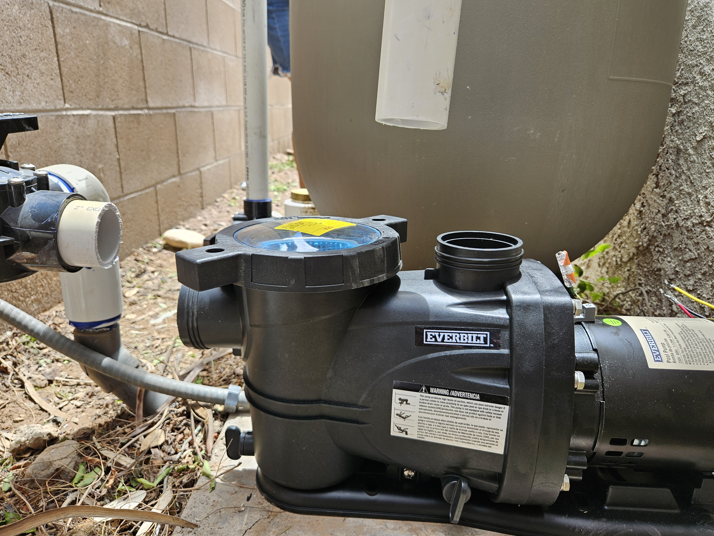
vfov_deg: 56.8
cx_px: 348
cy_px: 268
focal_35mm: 24
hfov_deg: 71.6
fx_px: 495
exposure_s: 1/400
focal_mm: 5.4
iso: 25
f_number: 1.8
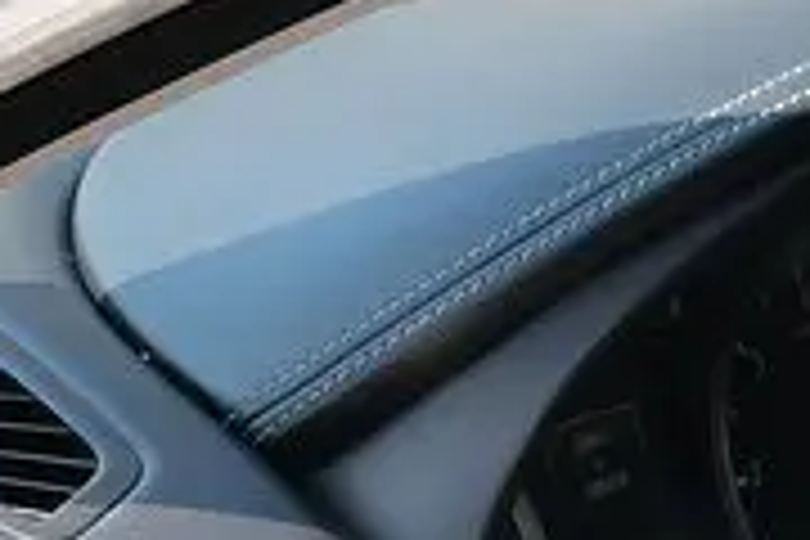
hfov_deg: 6.9
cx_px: 1811
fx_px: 6390
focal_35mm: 284
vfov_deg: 4.7
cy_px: 1177
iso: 320
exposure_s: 1/140
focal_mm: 30.2
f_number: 5
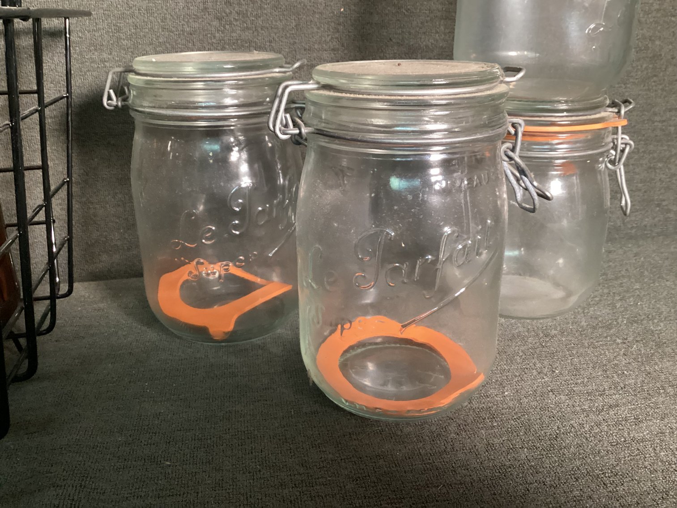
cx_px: 338
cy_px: 254
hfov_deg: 58.3
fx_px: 606
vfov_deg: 45.4
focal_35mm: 31
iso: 400
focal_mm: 3.3
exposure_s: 1/30
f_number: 2.4
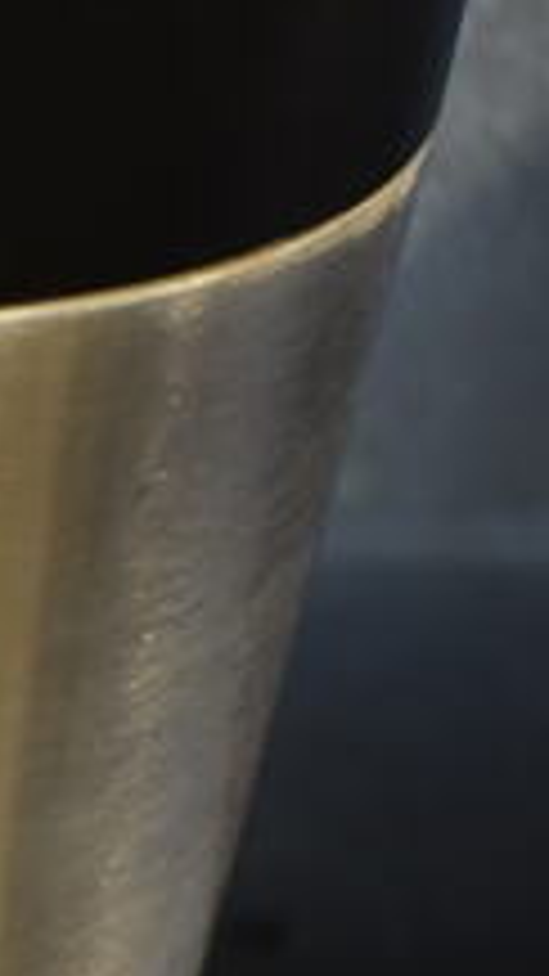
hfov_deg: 9.2
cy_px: 852
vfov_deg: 17.8
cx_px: -729
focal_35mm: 119
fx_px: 3081
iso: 800
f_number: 3.5
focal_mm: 18
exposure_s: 1/30
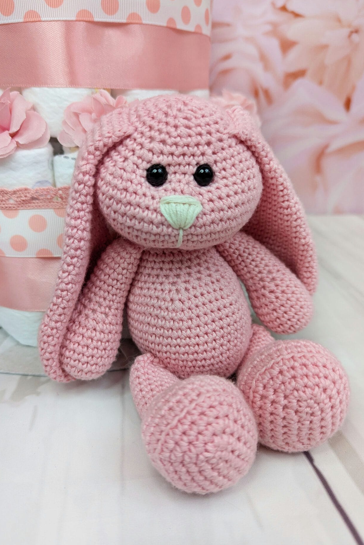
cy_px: 277
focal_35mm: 26
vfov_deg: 69.4
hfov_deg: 49.6
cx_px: 177
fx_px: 394
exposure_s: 1/224
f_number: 1.85
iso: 209
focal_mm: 6.81
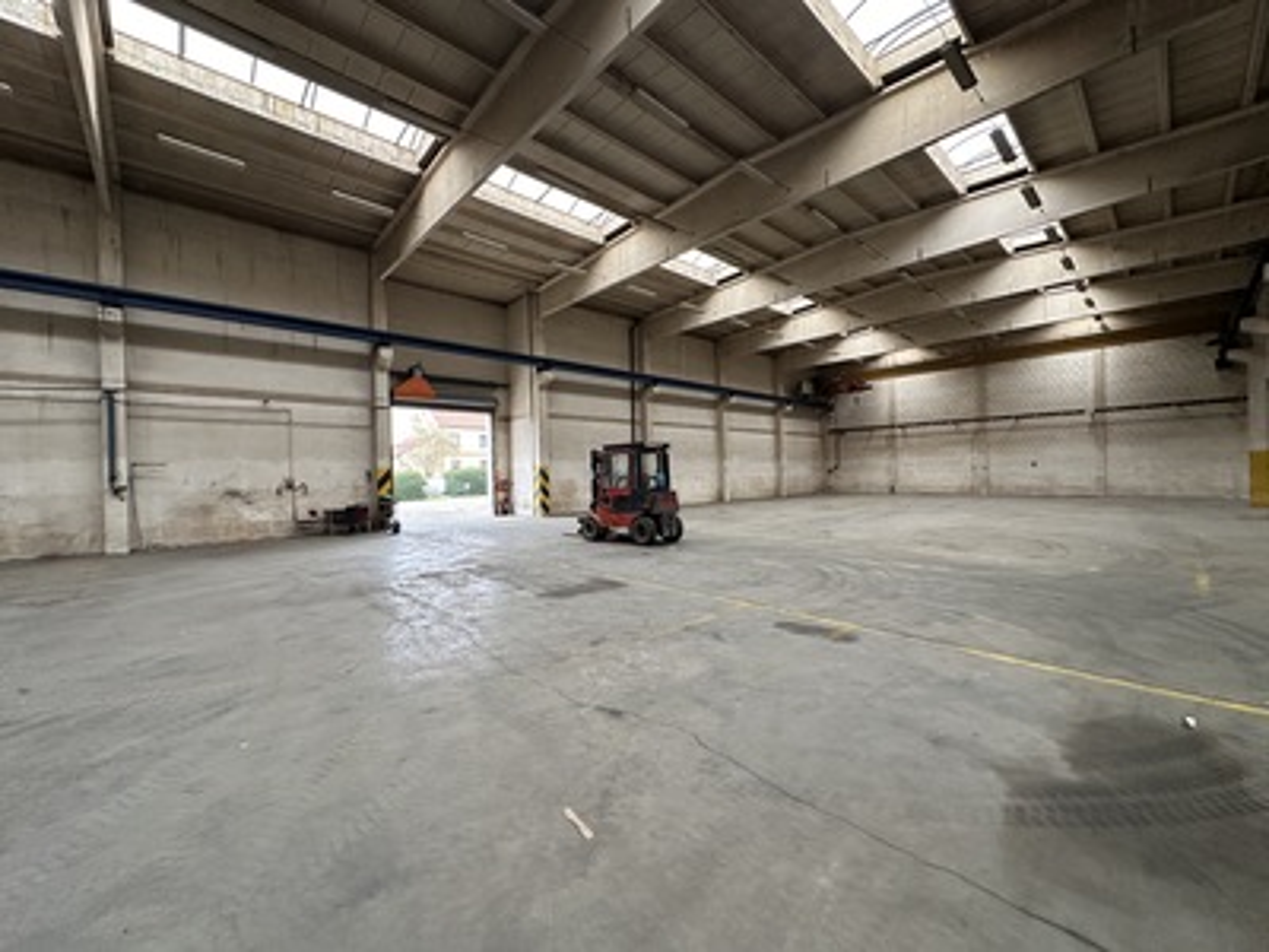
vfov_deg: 85.7
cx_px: 634
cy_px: 476
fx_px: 513
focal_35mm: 14
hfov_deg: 102.1
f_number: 2.2
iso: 250
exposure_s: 1/99
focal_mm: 2.22
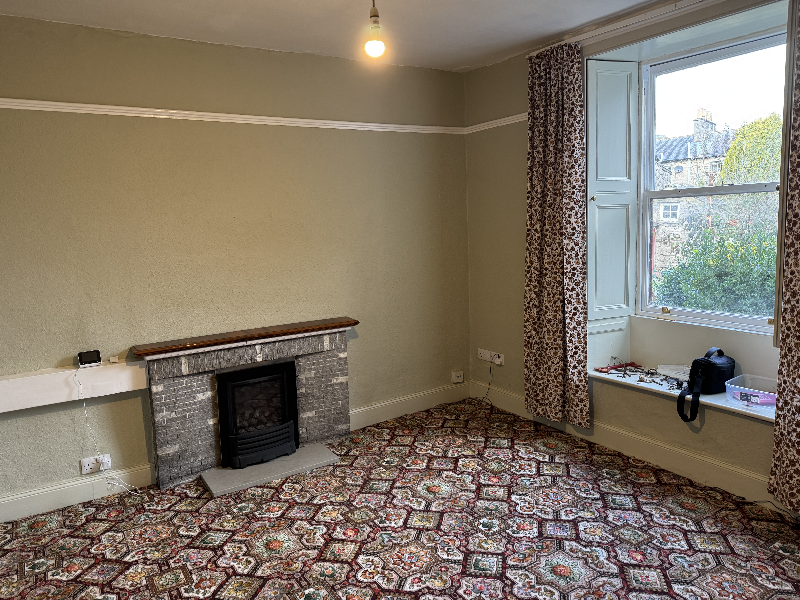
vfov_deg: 56.8
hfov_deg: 71.6
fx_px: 555
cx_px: 400
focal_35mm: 24
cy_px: 300
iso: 200
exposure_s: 1/95
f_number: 1.78
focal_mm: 6.76
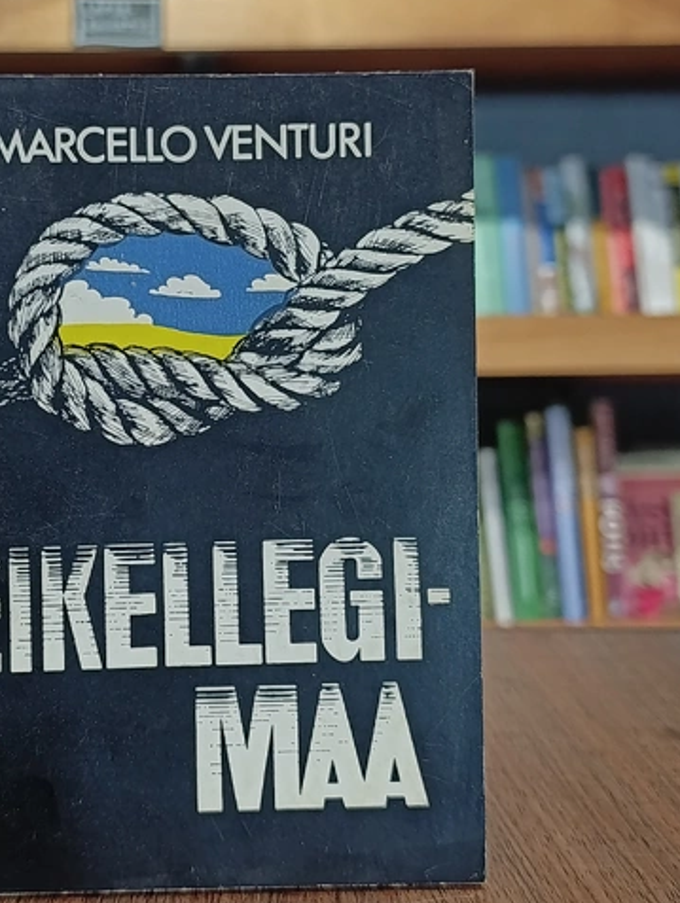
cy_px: 397
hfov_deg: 24.3
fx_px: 1568
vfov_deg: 32.1
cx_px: 206
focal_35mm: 60
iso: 469
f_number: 1.65
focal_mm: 6.11
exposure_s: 1/100
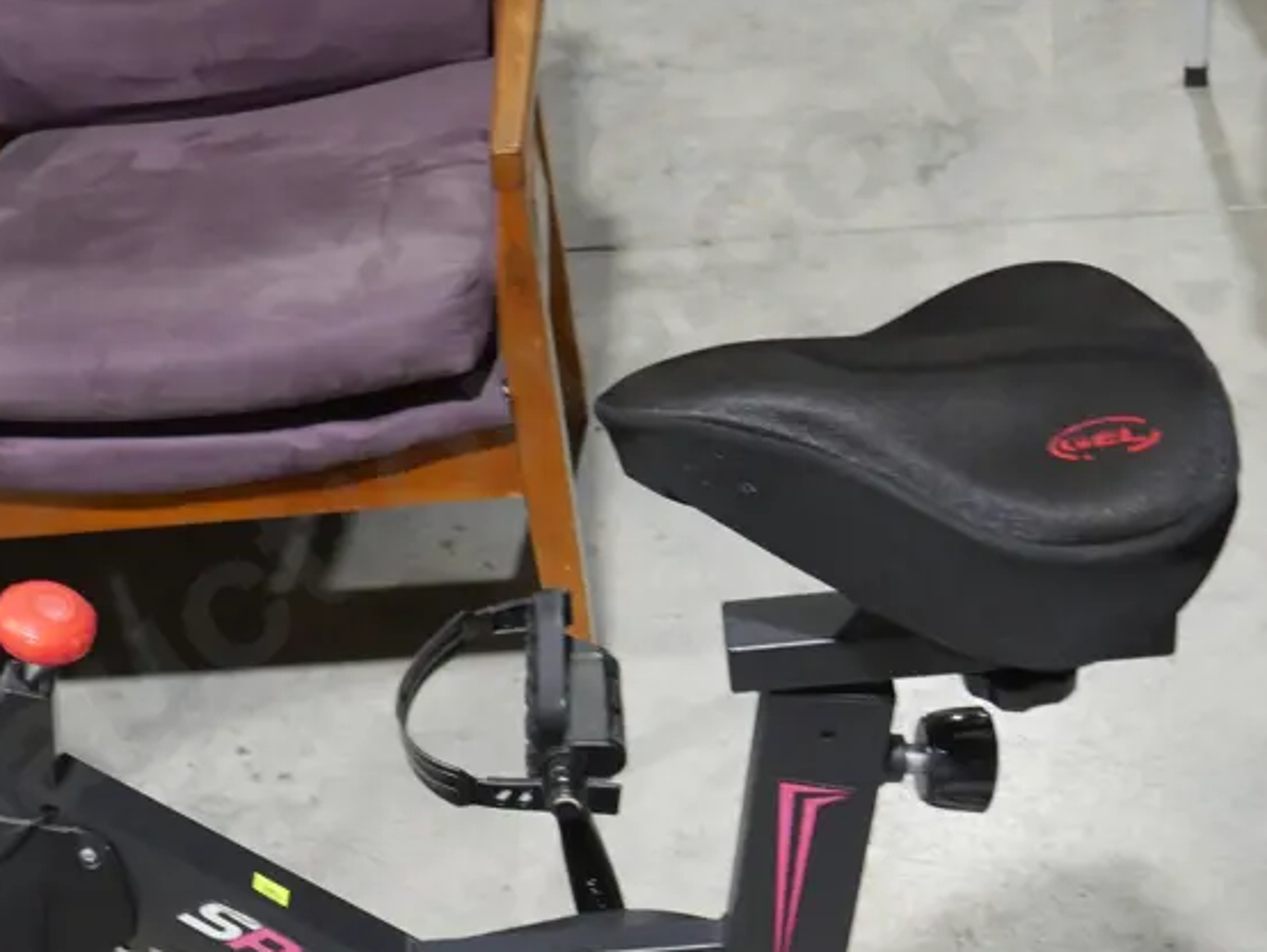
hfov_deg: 25.6
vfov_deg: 19.8
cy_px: 672
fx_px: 2710
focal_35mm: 74
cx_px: 158
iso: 640
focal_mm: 20
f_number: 4.4
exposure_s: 1/60
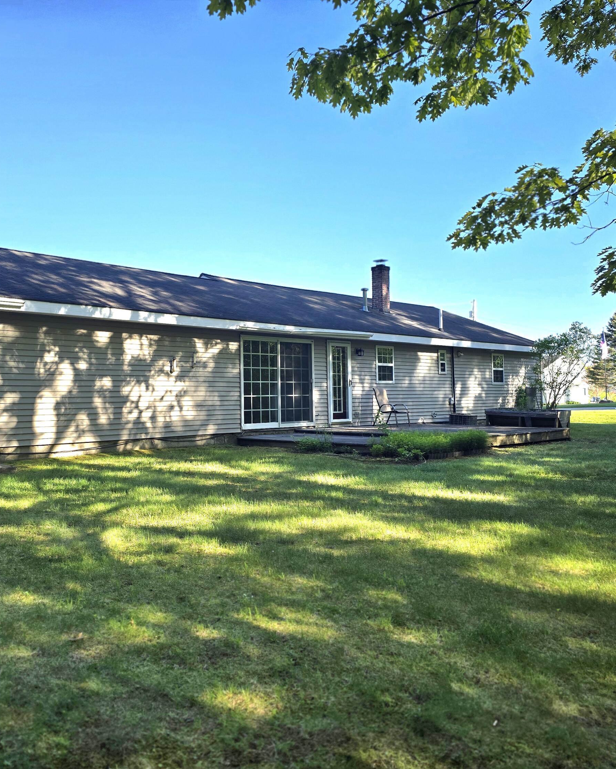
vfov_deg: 58.8
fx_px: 684
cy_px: 384
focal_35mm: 30
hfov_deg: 48.2
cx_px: 241
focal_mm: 6.3
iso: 12
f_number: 1.7
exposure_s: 1/294
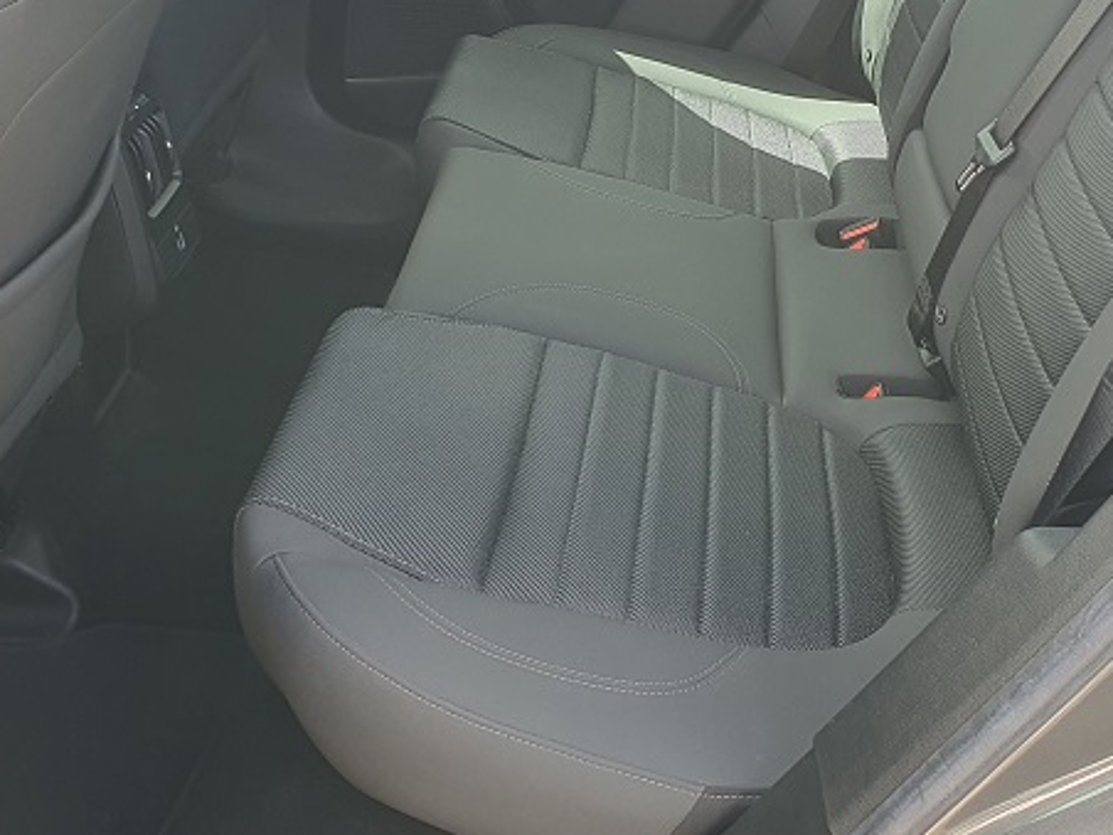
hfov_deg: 40.1
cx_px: 835
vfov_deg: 30.7
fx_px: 1479
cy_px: 153
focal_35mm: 46
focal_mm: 4.32
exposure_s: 1/128
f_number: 2.4
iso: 50
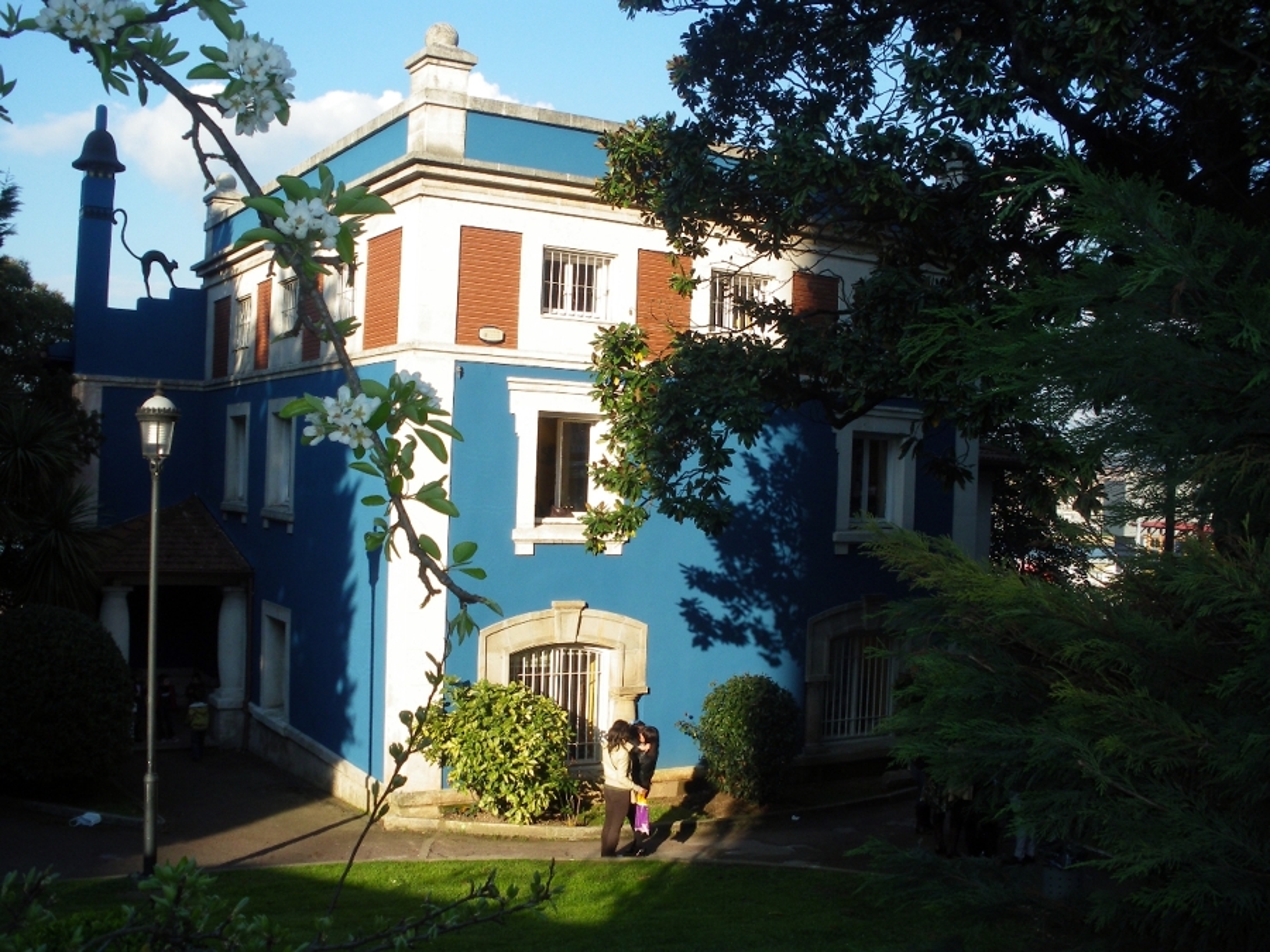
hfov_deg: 51.4
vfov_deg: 39.7
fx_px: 1321
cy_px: 476
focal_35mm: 36
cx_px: 635
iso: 100
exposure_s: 1/160
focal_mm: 6.3
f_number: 5.4
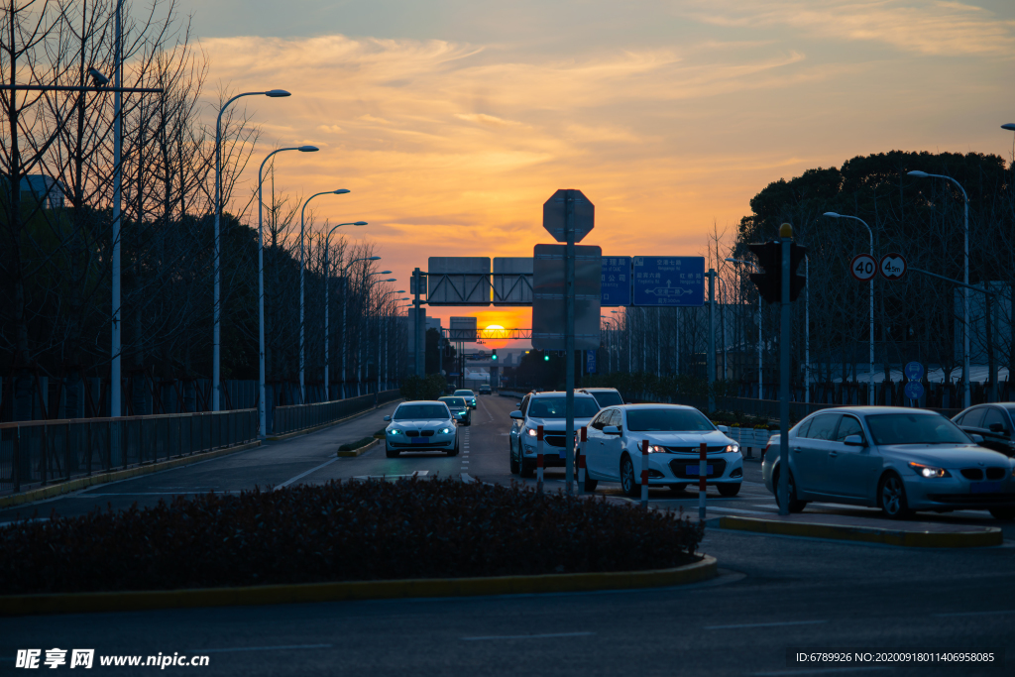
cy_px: 338
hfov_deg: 19.5
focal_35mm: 105
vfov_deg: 13.0
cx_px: 508
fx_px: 2961
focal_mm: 105
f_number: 3.2
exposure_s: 1/500
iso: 100
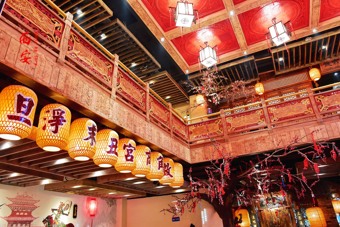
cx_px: 170
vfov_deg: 53.2
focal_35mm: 24
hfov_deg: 73.7
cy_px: 114
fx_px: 227
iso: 1600
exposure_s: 1/15
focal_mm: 24
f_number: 5.6
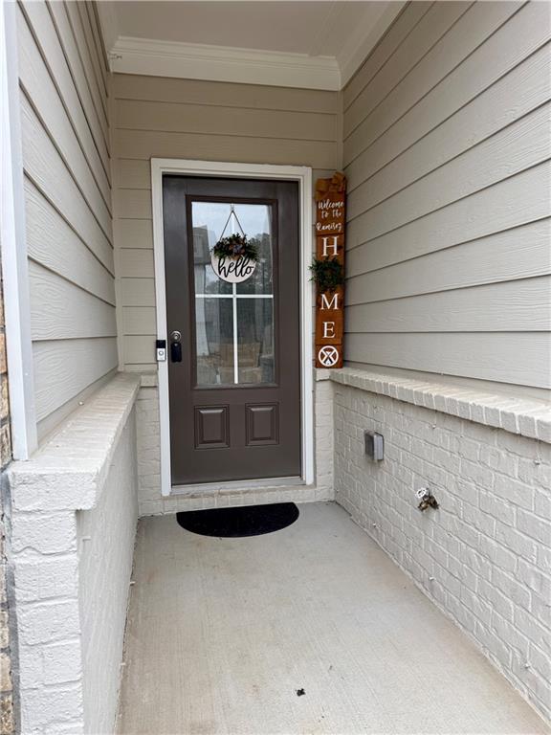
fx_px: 509
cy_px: 368
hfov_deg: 56.8
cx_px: 276
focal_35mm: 24
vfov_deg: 71.6
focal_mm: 6.76
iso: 64
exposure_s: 1/249
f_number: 1.78
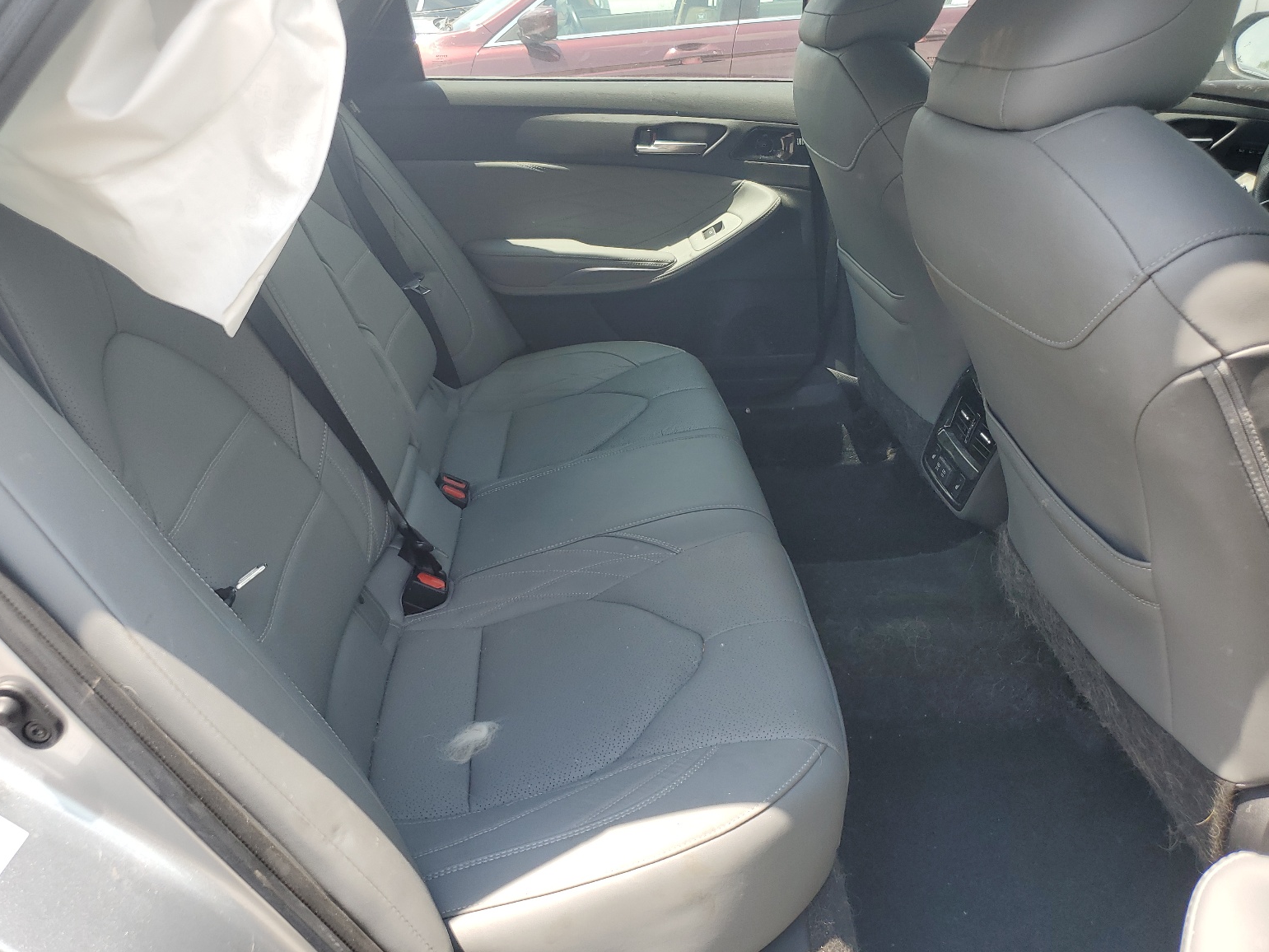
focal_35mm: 27
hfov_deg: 65.3
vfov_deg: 51.4
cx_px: 623
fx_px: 990
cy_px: 460
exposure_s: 1/714
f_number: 1.5
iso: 50
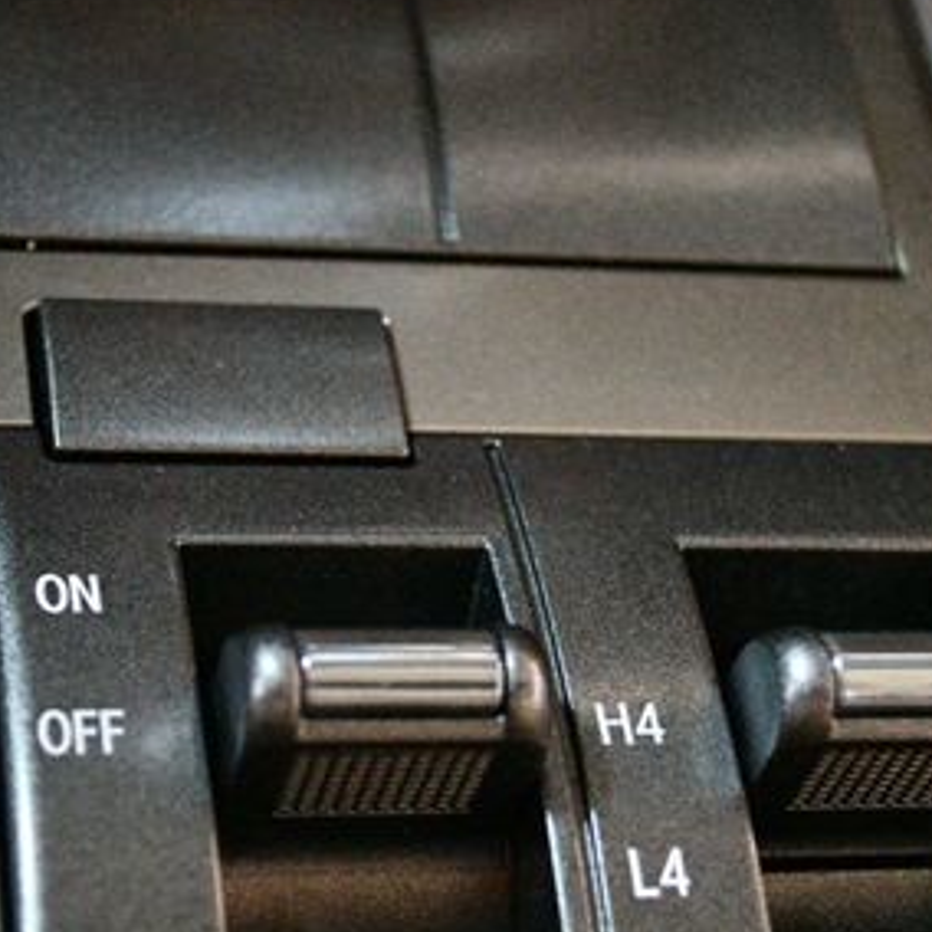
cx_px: 299
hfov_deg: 18.8
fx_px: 2802
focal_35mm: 92
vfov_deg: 18.8
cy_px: 594
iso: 12800
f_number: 4.8
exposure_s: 1/40
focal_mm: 32
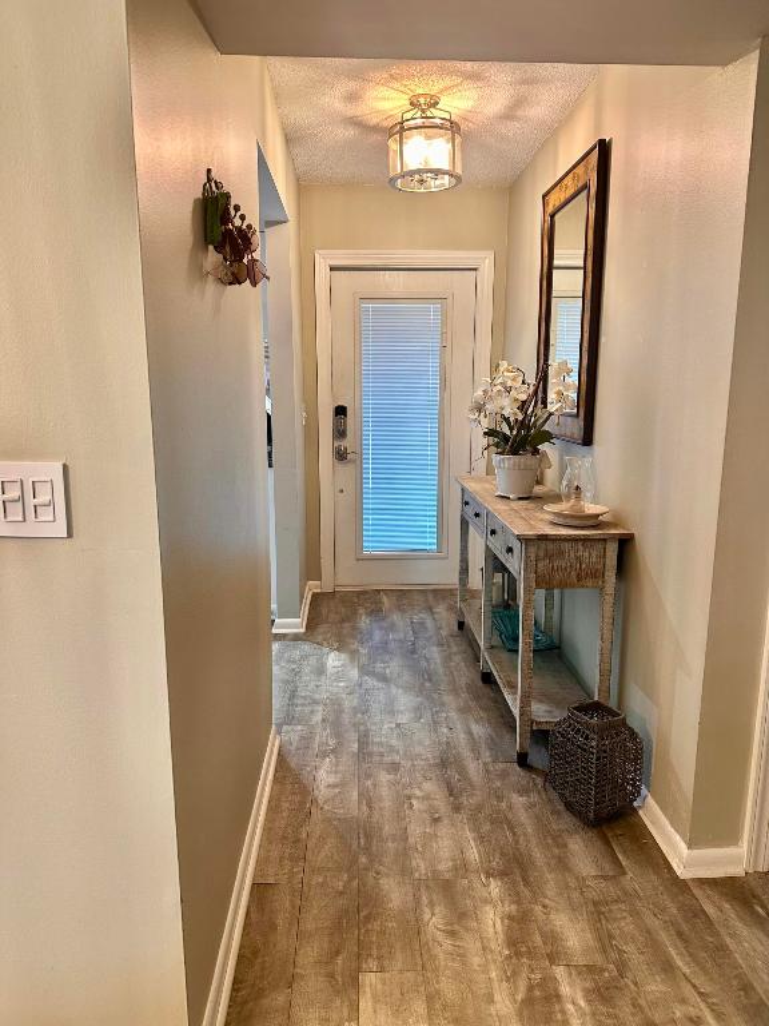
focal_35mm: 24
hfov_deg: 56.8
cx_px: 384
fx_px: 711
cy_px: 513
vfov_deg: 71.6
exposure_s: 1/60
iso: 250
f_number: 1.78
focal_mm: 6.86
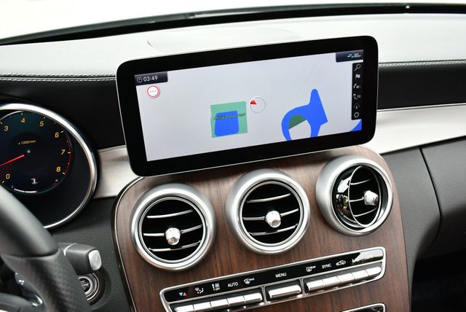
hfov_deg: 53.1
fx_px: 466
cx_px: 233
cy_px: 156
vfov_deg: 36.9
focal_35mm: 36
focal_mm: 18
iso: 640
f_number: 3.5
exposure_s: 1/250
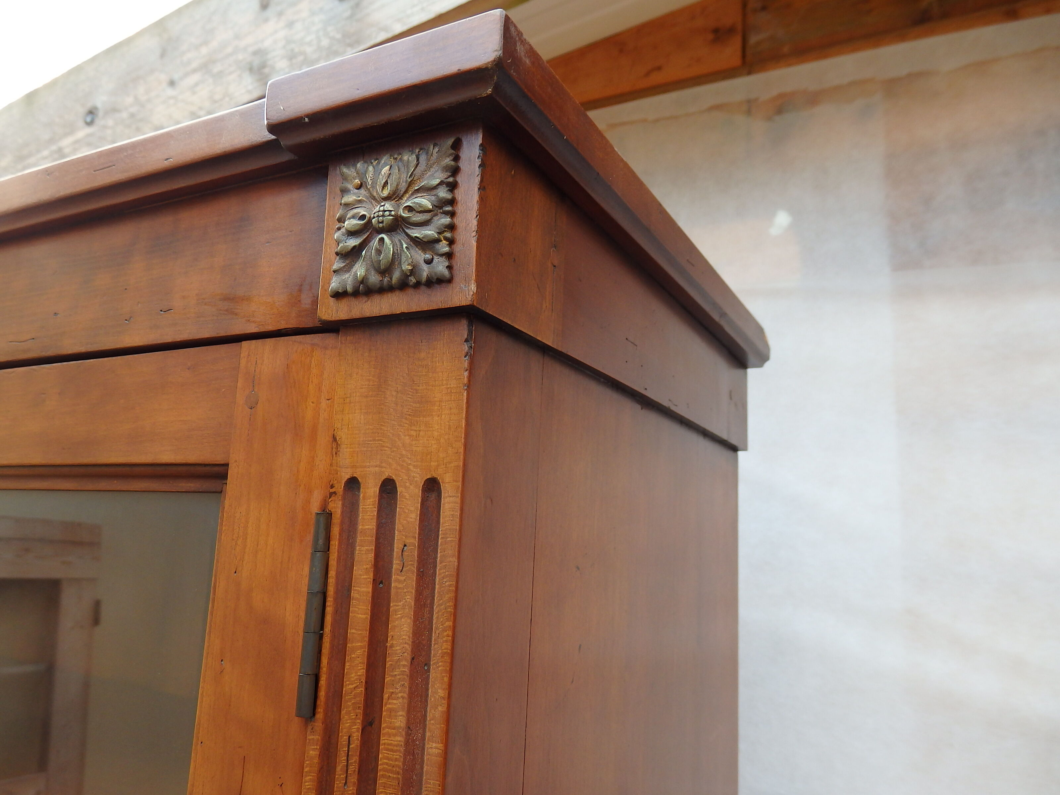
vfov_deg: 54.9
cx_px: 530
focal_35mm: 25
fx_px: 766
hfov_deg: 69.4
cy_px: 398
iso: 125
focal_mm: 4.5
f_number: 3
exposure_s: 1/160
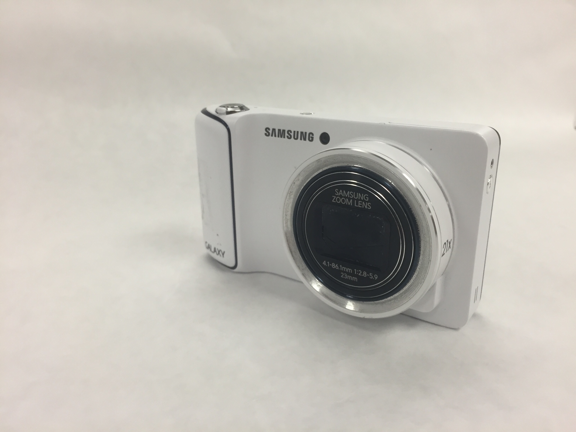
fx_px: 483
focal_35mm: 29
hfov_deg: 61.7
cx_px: 288
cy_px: 216
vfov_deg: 48.2
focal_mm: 4.15
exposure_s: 1/30
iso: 64
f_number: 2.2
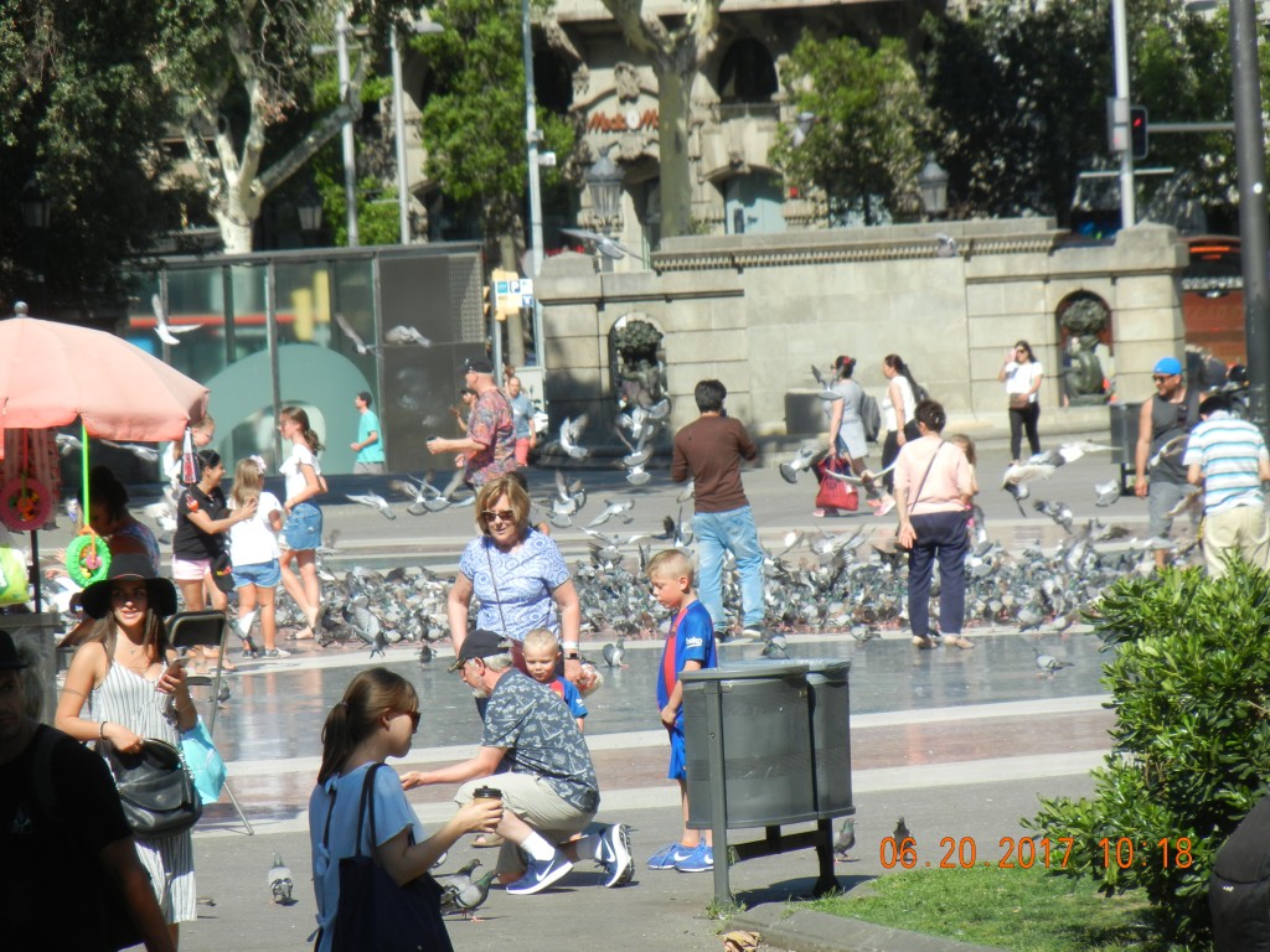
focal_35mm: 262
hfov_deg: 7.6
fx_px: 9612
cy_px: 476
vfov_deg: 5.7
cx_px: 635
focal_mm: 47.2
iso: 160
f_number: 5.1
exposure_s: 1/525
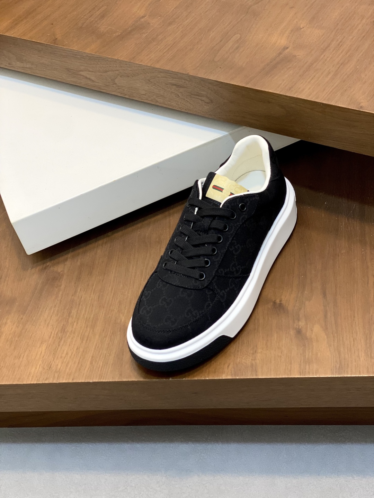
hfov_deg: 28.0
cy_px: 249
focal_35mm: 52
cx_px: 187
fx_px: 749
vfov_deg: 36.8
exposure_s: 1/100
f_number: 2
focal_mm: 6
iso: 64
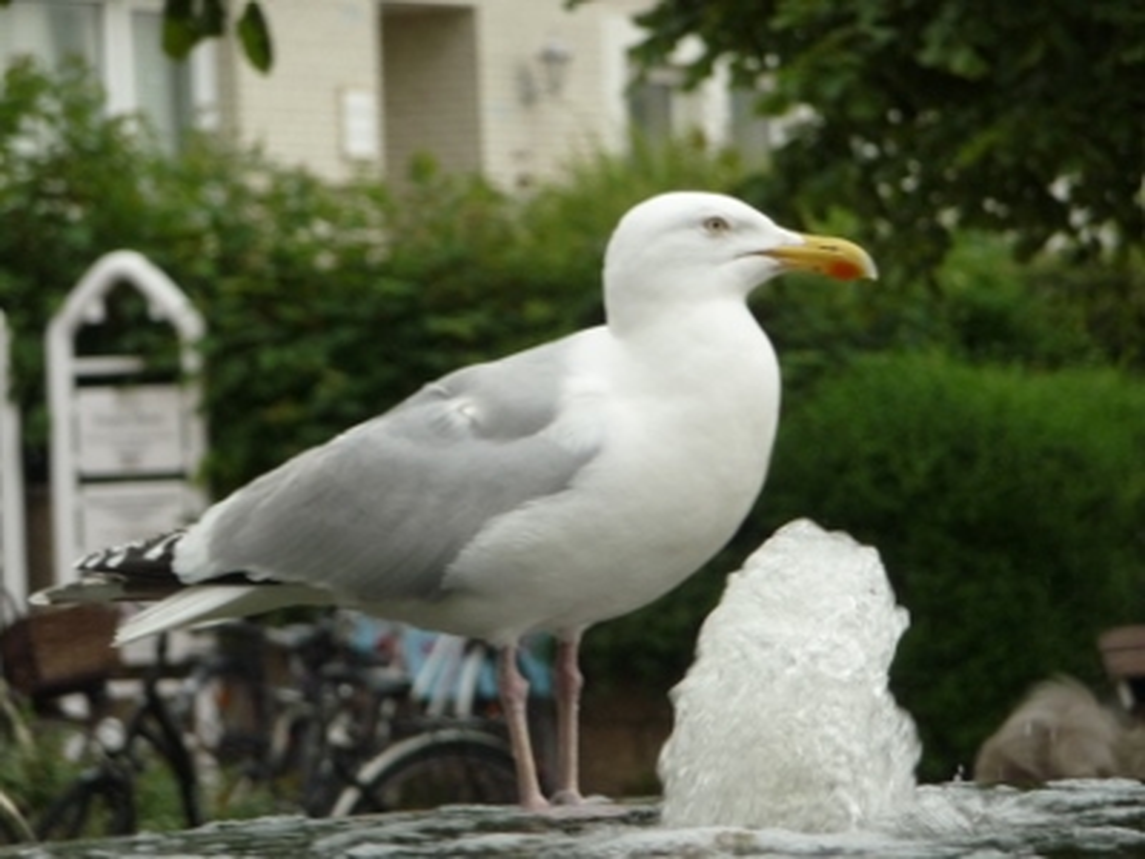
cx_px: 572
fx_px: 9262
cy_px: 430
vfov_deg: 5.3
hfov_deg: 7.1
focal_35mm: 280
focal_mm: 47
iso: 320
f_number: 4.9
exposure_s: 1/125
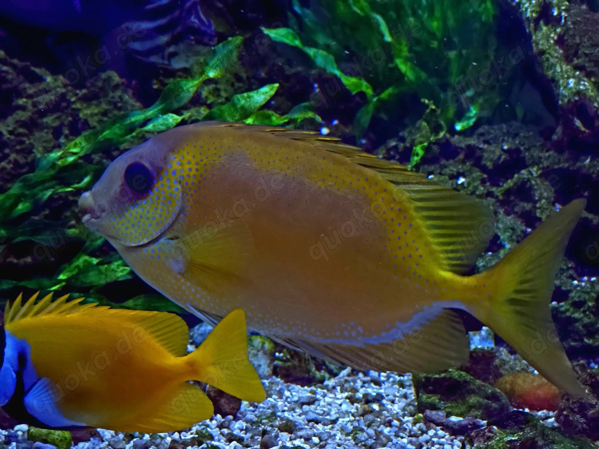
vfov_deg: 21.3
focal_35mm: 69
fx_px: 1194
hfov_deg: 28.2
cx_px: 300
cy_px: 224
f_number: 2.4
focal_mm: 7.9
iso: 200
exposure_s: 1/33
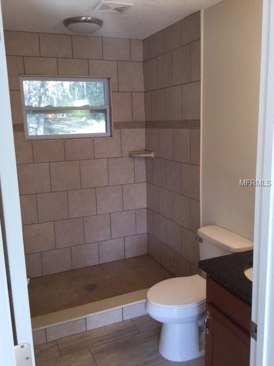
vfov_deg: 58.4
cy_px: 183
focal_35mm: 31
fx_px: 327
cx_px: 137
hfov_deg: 45.4
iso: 32
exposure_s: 1/60
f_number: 2.4
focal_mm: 3.3
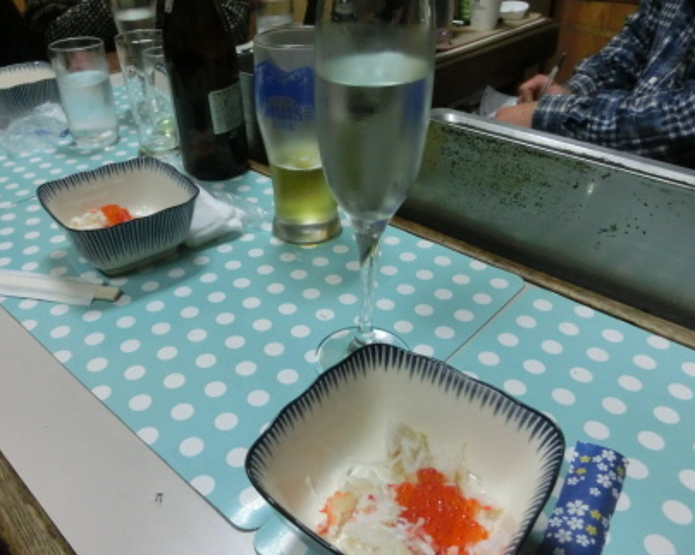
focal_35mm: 29
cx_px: 308
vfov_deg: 50.0
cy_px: 269
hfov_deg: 60.3
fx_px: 596
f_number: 3
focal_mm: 4.24
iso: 800
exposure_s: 1/100
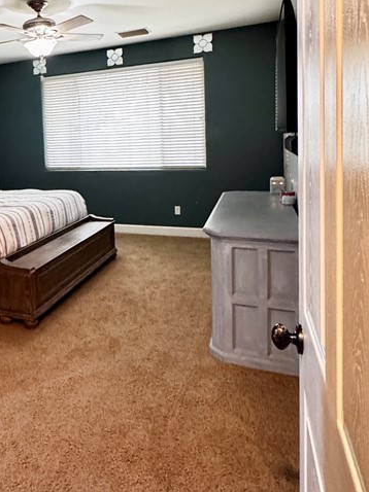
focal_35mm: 30
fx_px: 427
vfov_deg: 58.9
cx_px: 31
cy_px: 172
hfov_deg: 42.5
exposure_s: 1/40
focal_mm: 2.22
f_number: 2.2
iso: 1000
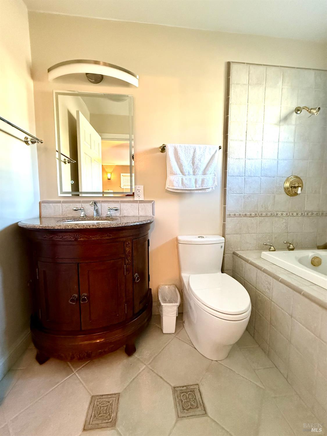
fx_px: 176
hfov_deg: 85.7
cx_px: 164
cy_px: 218
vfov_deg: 102.1
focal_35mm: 14
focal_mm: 2.22
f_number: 2.2
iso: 640
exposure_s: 1/60
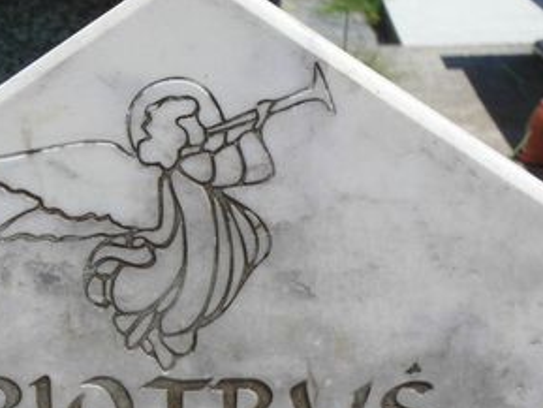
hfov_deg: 21.1
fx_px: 1459
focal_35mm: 93
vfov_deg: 15.6
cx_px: 244
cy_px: 402
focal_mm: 9.1
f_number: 3.2
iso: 80
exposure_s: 1/1500
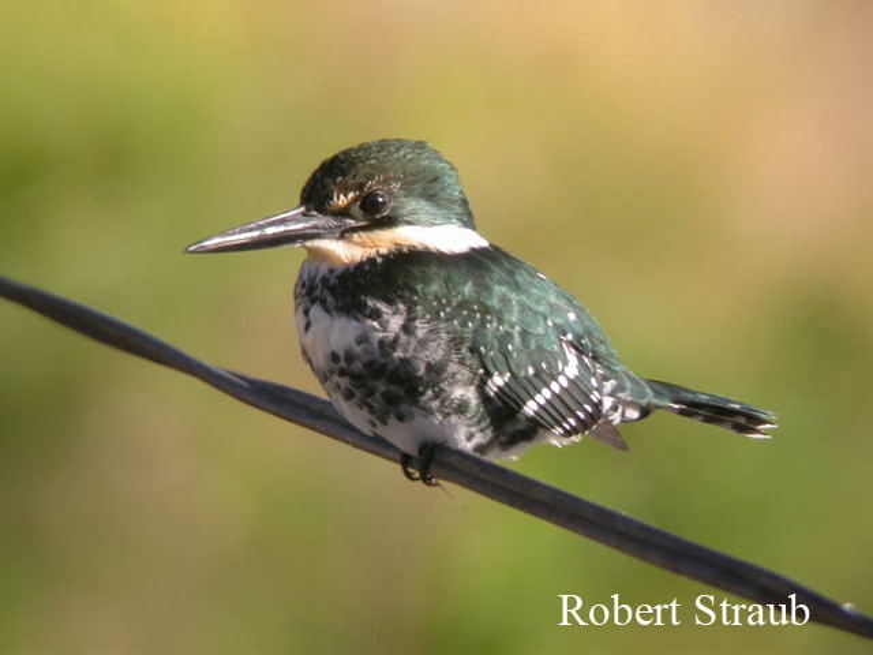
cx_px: 436
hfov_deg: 21.8
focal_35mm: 90
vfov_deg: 16.4
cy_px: 328
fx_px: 2270
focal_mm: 18.7
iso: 100
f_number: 3.7
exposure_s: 1/118
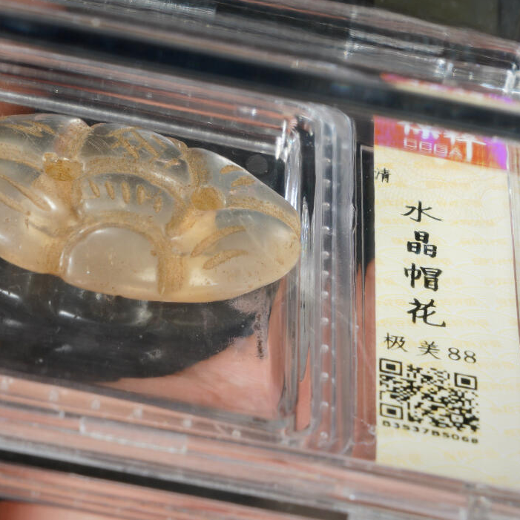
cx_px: 180
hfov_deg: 9.4
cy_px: 189
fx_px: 3144
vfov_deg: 9.4
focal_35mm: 185
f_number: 18
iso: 100
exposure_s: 1/160
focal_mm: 73
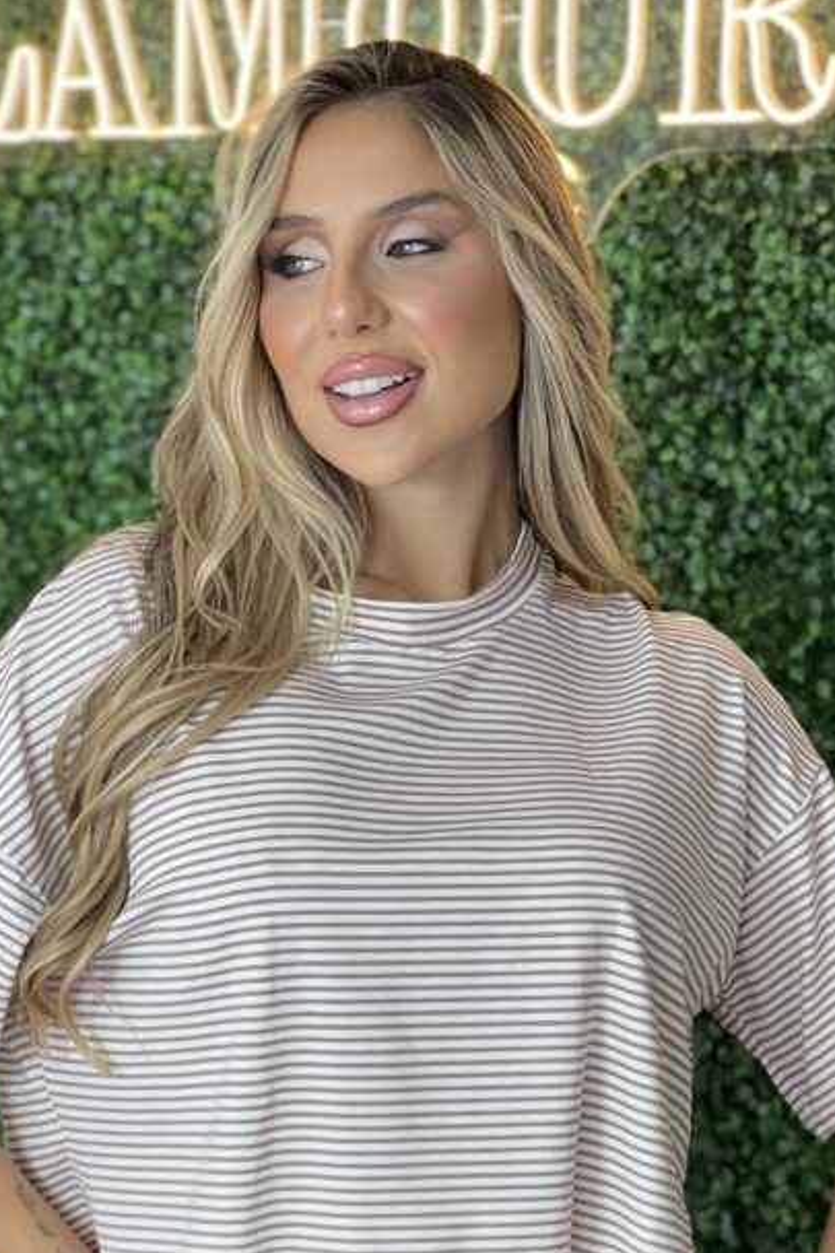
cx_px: 336
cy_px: 885
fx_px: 4281
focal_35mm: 123
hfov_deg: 11.1
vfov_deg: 16.6
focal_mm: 9
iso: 100
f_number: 2.8
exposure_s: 1/120
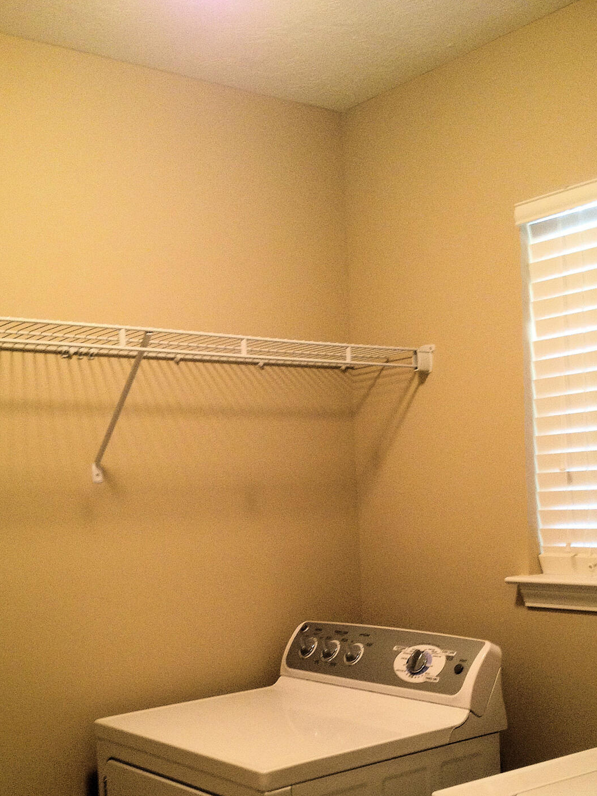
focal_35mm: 50
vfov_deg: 37.5
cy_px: 566
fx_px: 1150
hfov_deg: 29.1
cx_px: 334
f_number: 2.4
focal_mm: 4.28
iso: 125
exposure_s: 1/20
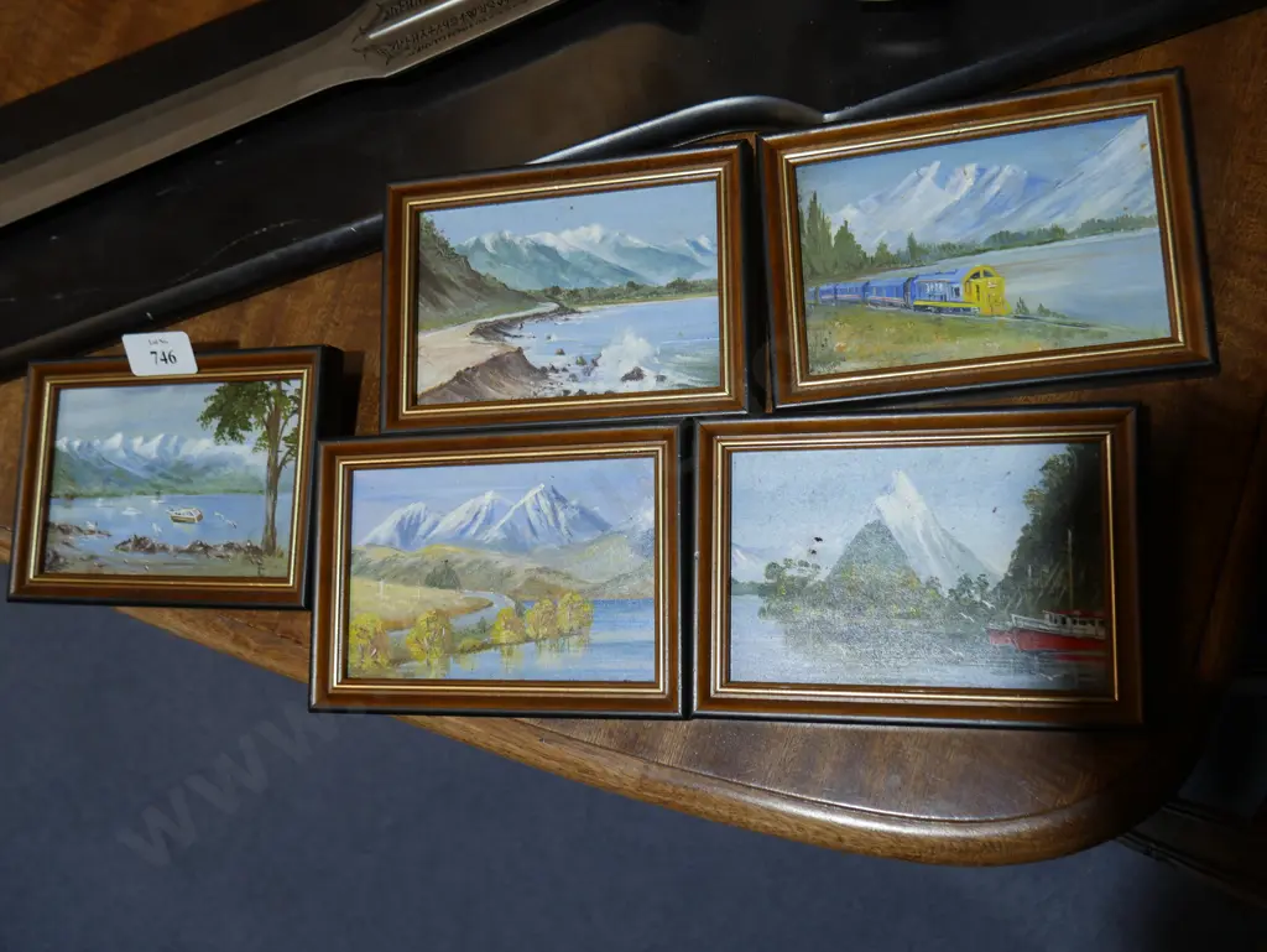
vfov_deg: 39.7
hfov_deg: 51.3
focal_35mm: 36
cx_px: 634
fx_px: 1318
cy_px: 476
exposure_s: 1/100
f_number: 4
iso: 200
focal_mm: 18
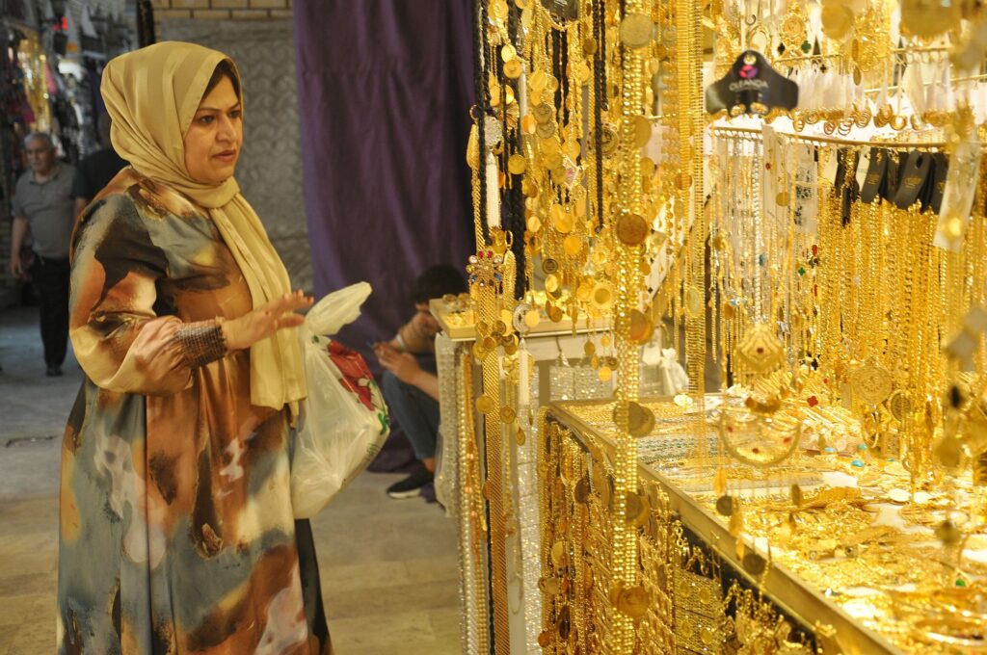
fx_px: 1561
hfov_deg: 35.1
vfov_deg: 23.7
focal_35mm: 57
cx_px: 494
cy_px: 328
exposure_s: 1/100
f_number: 5
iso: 400
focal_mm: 38
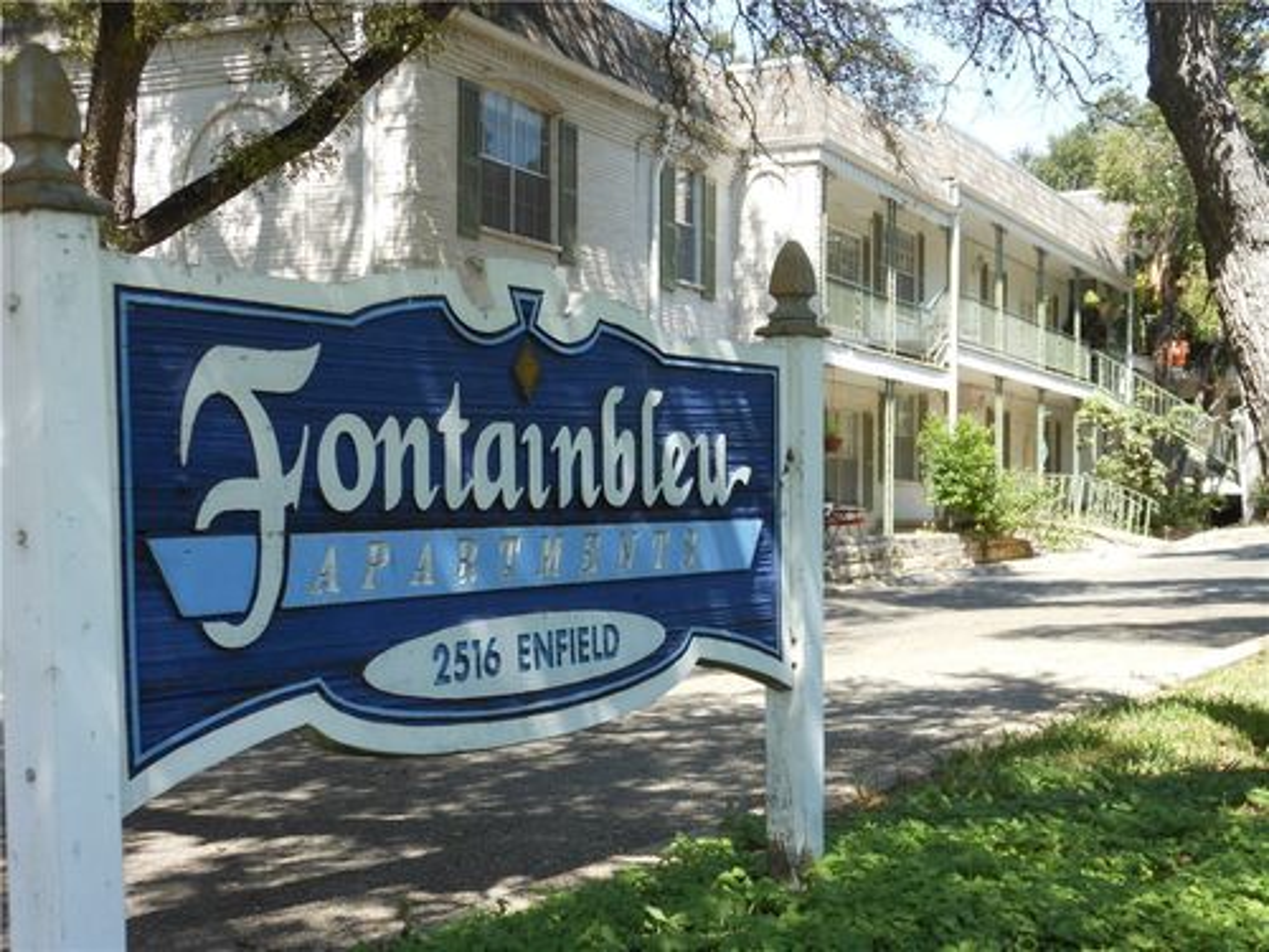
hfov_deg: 38.2
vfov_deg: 29.1
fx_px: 1833
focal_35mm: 50
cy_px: 476
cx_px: 634
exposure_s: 1/160
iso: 80
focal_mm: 8.9
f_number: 4
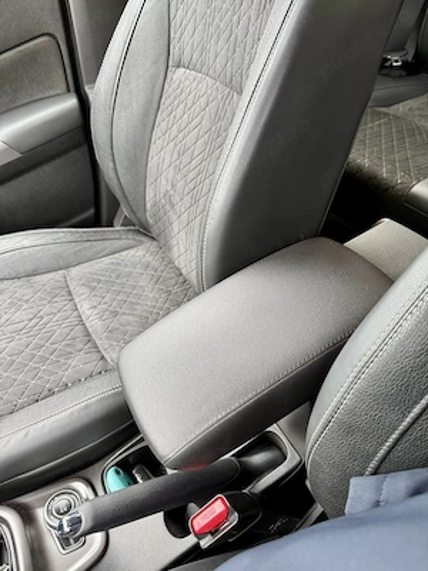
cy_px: 286
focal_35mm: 24
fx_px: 396
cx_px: 214
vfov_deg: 71.6
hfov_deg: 56.8
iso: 160
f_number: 1.78
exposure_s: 1/121
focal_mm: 6.76
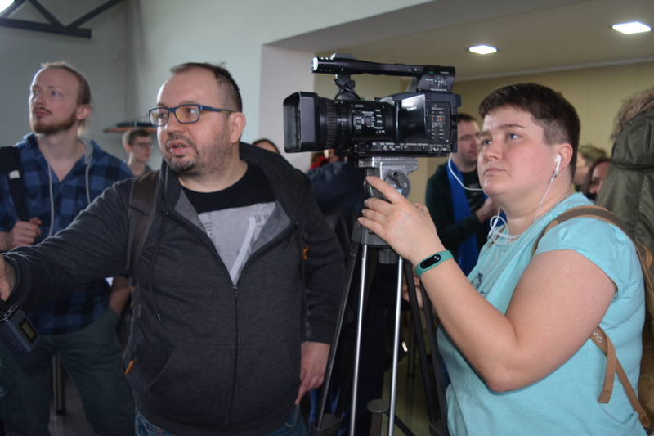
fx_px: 490
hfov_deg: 67.4
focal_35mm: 27
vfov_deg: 47.9
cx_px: 327
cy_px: 218
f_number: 3.5
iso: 900
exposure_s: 1/60
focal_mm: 18
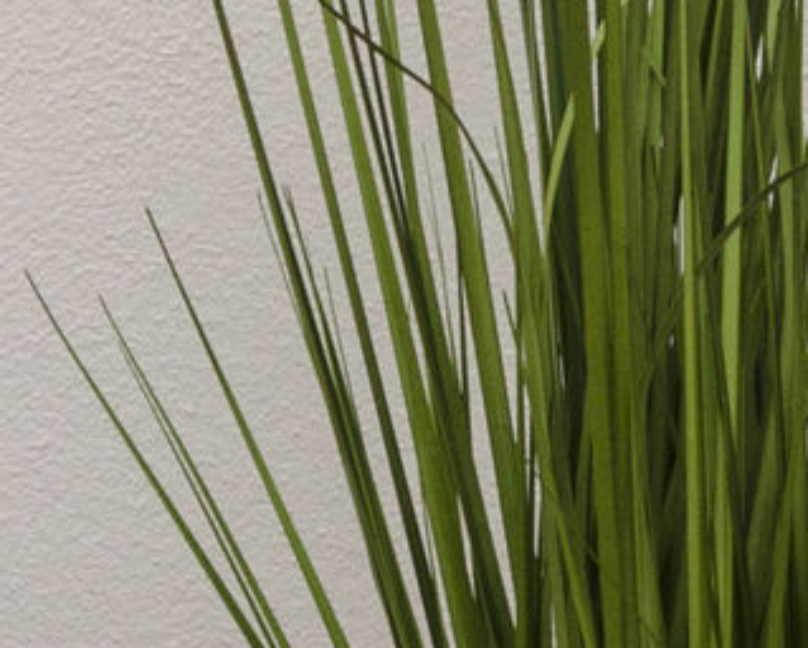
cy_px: -481
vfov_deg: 9.3
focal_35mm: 160
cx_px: 108
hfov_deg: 12.0
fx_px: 3833
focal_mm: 13
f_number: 8
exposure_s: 1/200
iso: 320
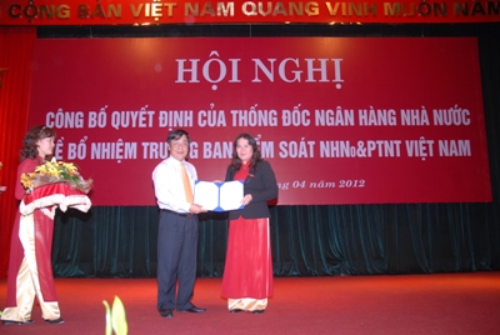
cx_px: 250
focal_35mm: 33
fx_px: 459
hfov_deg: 57.2
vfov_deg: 40.1
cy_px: 168
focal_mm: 22
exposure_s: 1/60
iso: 200
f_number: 5
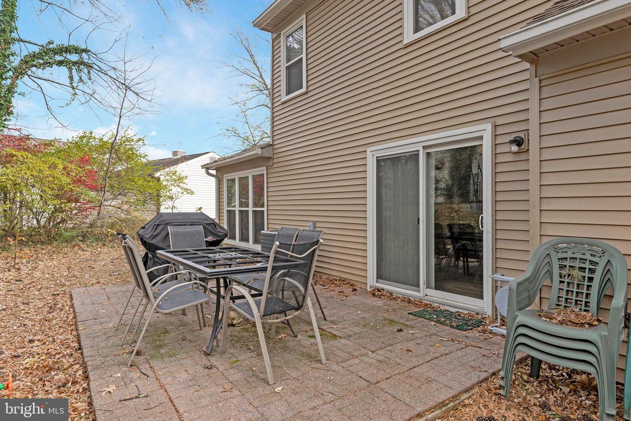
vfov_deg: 61.9
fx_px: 351
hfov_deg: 84.0
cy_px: 210
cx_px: 316
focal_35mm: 20
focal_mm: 20
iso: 100
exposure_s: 1/60
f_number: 8
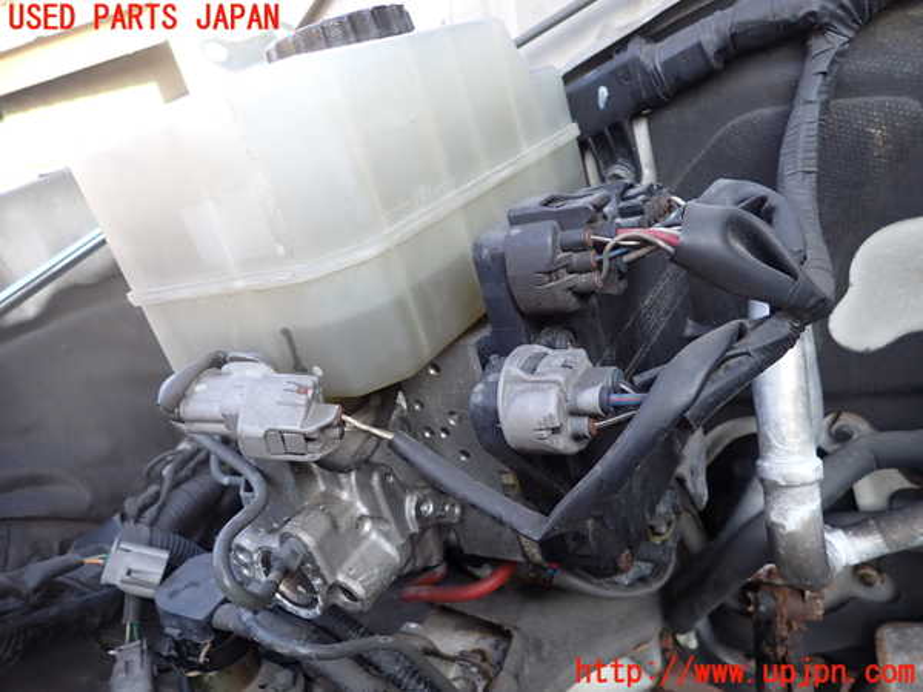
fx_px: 667
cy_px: 346
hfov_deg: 69.4
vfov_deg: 54.9
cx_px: 462
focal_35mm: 25
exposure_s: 1/125
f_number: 2
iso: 100
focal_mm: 4.5
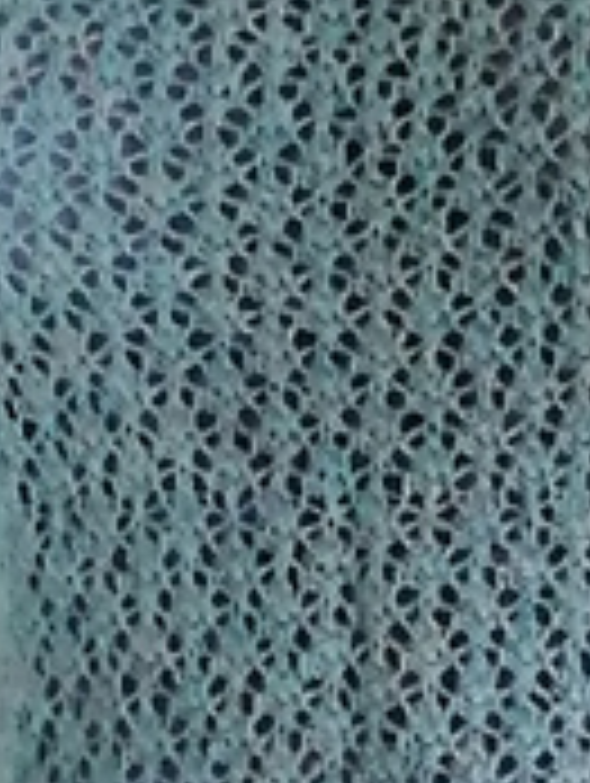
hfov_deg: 11.5
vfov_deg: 15.1
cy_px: 662
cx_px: 471
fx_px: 2924
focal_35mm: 129
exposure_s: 1/16.7
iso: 400
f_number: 2.2
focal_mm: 3.21
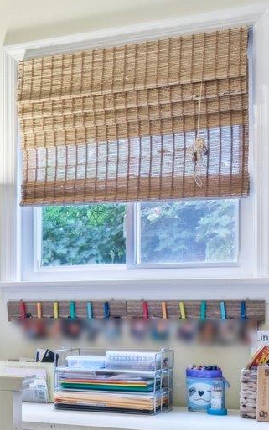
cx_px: -64
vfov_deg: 29.3
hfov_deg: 17.8
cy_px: 322
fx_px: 810
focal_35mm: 69
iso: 250
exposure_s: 1/1.25
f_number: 9
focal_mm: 17
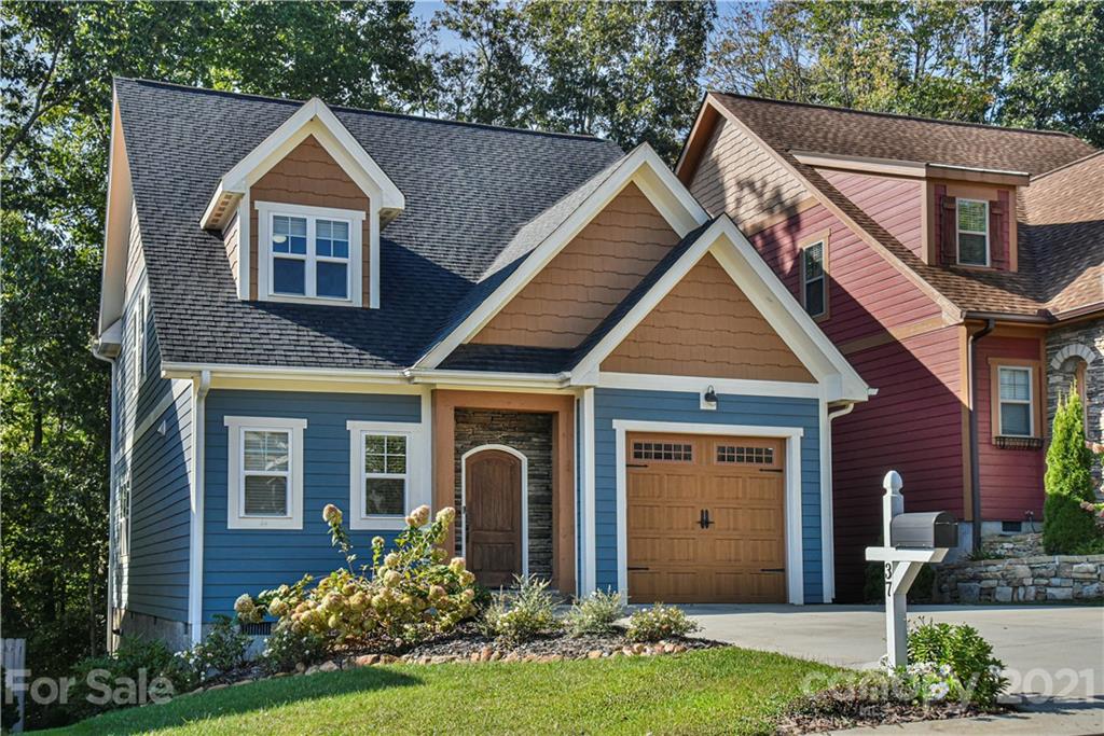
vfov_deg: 33.4
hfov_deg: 48.5
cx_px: 552
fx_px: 1227
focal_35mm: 40
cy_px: 368
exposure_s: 1/400
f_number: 10
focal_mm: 40
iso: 1600
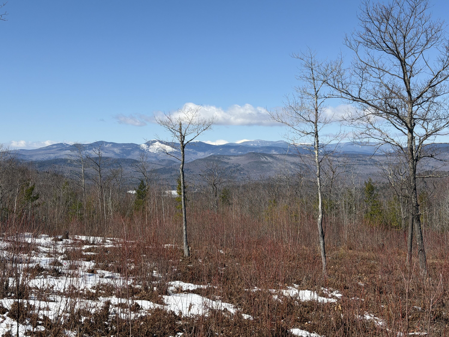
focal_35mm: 48
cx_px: 224
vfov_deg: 30.3
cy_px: 168
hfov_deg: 39.7
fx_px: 623
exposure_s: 1/6536
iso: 64
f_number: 1.78
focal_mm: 6.76
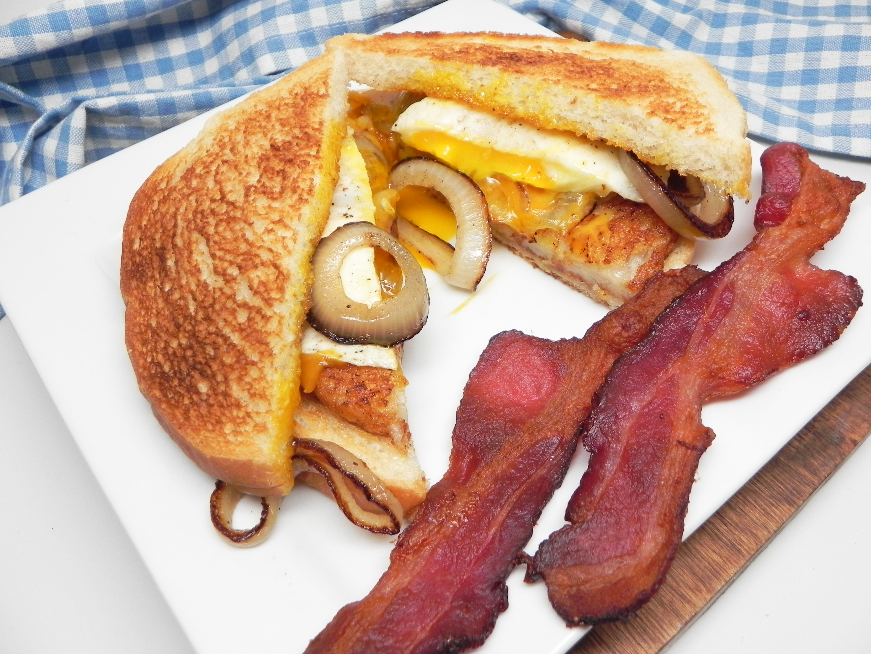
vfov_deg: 48.2
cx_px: 436
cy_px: 327
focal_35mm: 29
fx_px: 730
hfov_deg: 61.7
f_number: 2.8
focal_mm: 5.2
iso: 160
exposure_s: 1/46.4
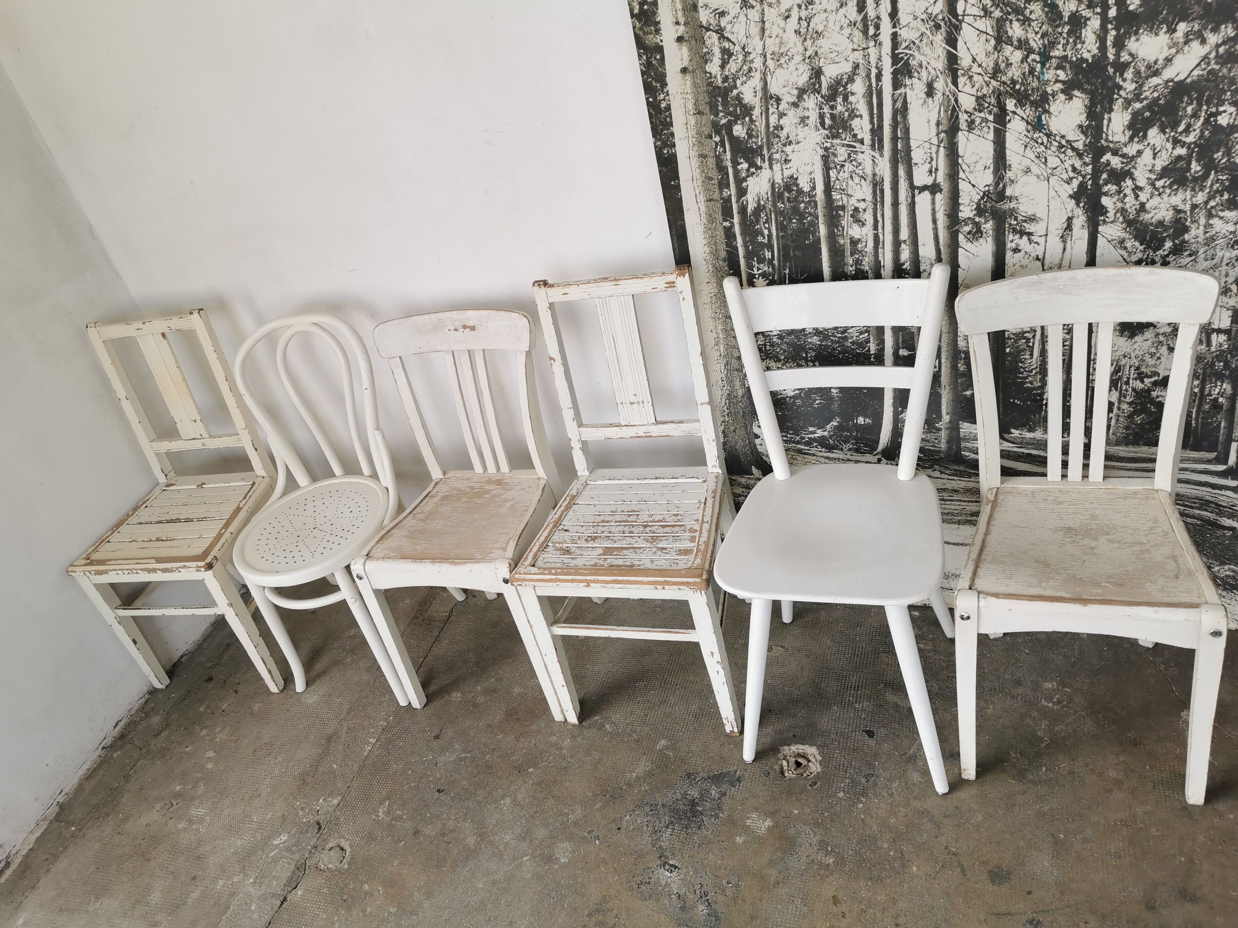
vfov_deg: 51.4
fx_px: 966
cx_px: 619
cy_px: 464
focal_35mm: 27
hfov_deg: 65.3
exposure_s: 1/124
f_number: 1.6
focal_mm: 5.56
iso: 50
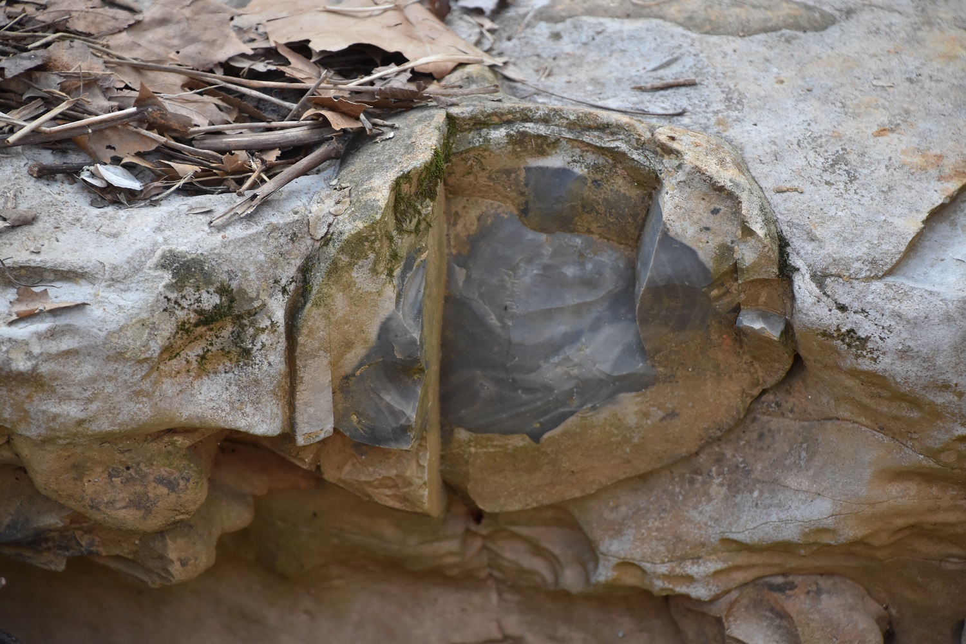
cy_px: 322
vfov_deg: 3.8
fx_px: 9659
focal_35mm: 360
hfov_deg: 5.7
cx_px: 483
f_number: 6.3
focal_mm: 240
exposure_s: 1/200
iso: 800
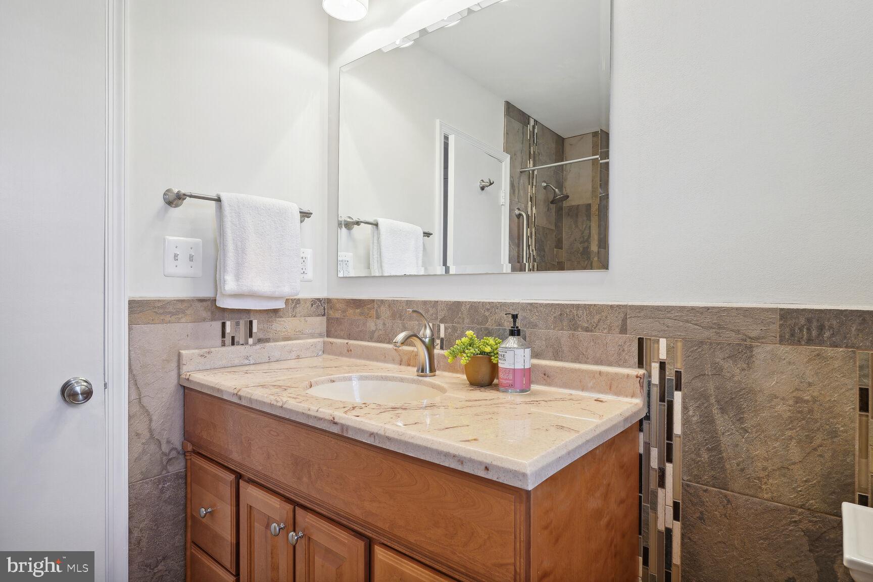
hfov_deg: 85.4
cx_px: 436
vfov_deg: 63.2
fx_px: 473
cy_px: 291
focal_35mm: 20
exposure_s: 1/10
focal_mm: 19.5
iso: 200
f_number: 8
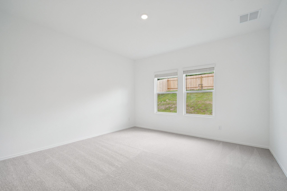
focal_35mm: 15
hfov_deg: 100.4
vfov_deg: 77.3
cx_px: 144
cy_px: 96
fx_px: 120
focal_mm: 10
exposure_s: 1/125
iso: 400
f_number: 8
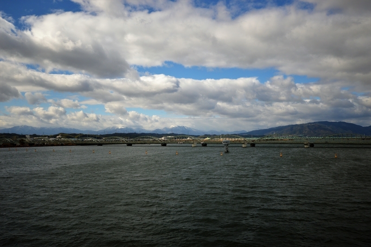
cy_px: 124
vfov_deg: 43.5
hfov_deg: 62.0
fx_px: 309
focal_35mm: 30
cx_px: 186
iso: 320
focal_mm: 20
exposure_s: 1/125
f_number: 5.6
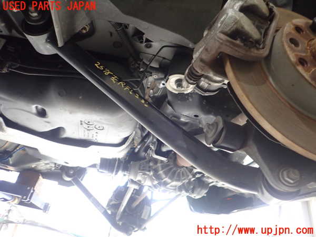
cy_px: 118
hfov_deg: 69.4
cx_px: 158
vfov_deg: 54.9
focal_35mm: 25
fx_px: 228
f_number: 2
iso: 400
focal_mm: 4.5
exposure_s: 1/30
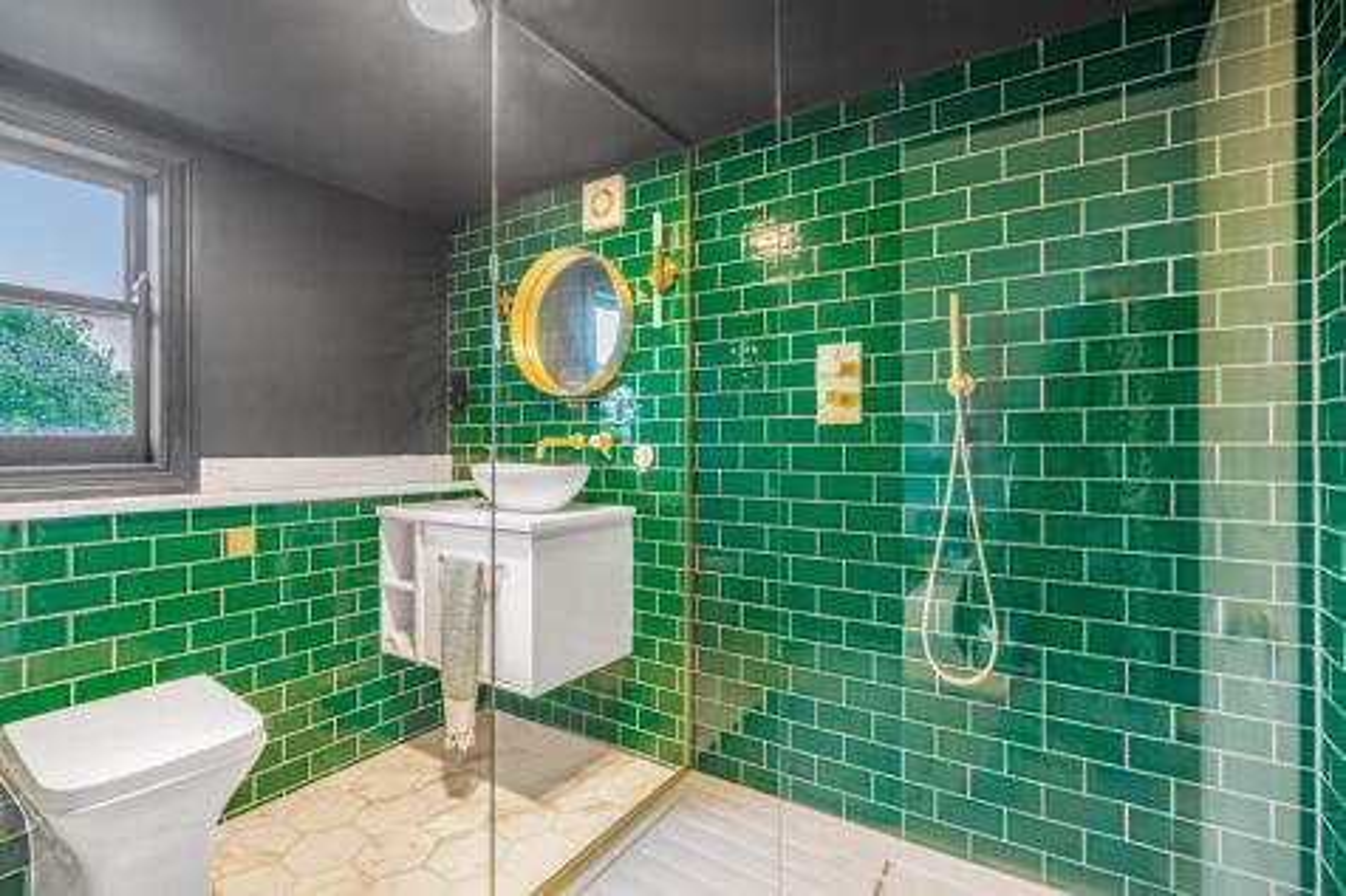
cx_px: 673
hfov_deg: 96.8
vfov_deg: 73.7
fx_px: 598
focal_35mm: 16
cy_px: 448
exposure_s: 1/20
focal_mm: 16
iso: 1000
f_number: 8
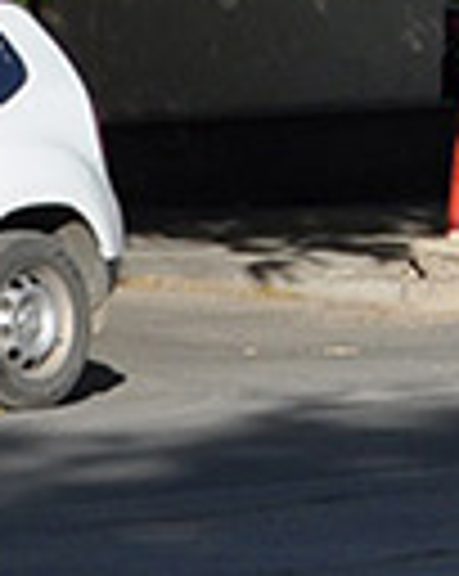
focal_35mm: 428
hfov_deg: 3.4
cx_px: 2210
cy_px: -614
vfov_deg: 4.5
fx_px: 7285
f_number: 7.1
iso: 200
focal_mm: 30
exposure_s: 1/500
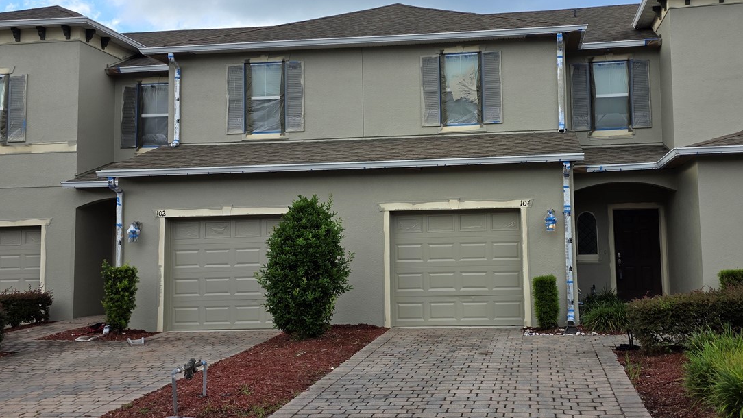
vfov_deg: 32.0
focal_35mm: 37
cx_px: 449
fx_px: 729
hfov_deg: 53.6
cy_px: 200
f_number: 1.7
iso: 80
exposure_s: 1/2333
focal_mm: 6.3
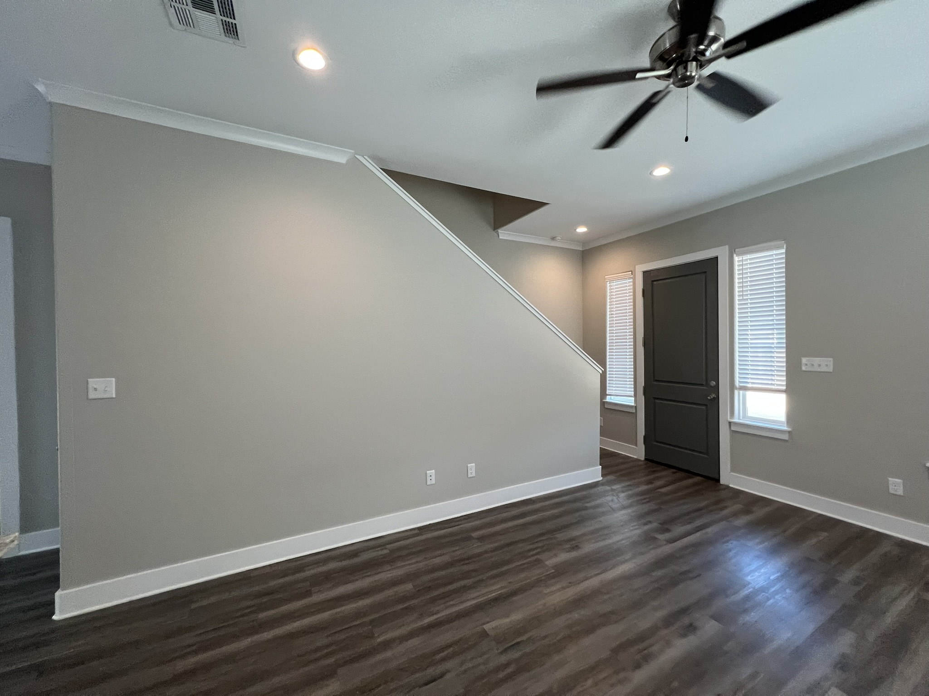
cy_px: 348
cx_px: 464
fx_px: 349
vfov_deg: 89.9
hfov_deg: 106.2
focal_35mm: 13
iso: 250
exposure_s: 1/120
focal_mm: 1.57
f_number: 1.8
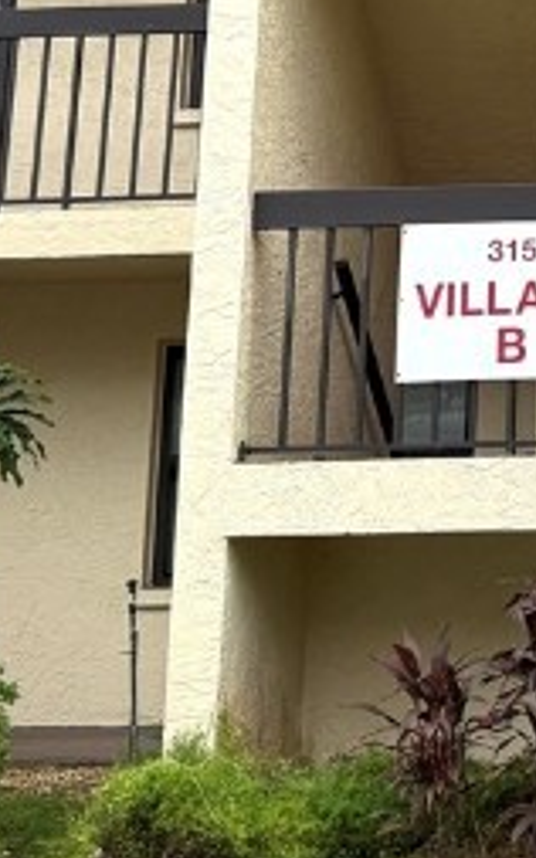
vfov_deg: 19.2
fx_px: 2409
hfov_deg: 12.1
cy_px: -142
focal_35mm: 103
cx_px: 828
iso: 100
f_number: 1.78
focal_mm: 6.76
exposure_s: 1/2445
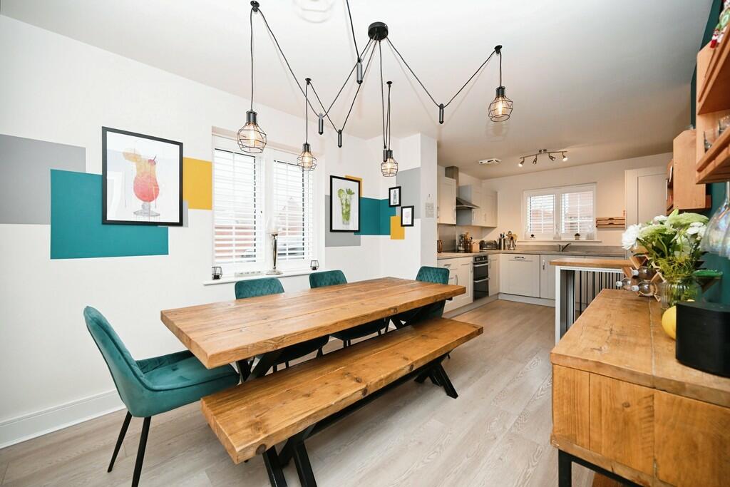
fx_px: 284
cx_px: 365
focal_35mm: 14
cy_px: 244
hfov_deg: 104.2
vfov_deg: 81.2
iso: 360
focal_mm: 14
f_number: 4
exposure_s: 1/60
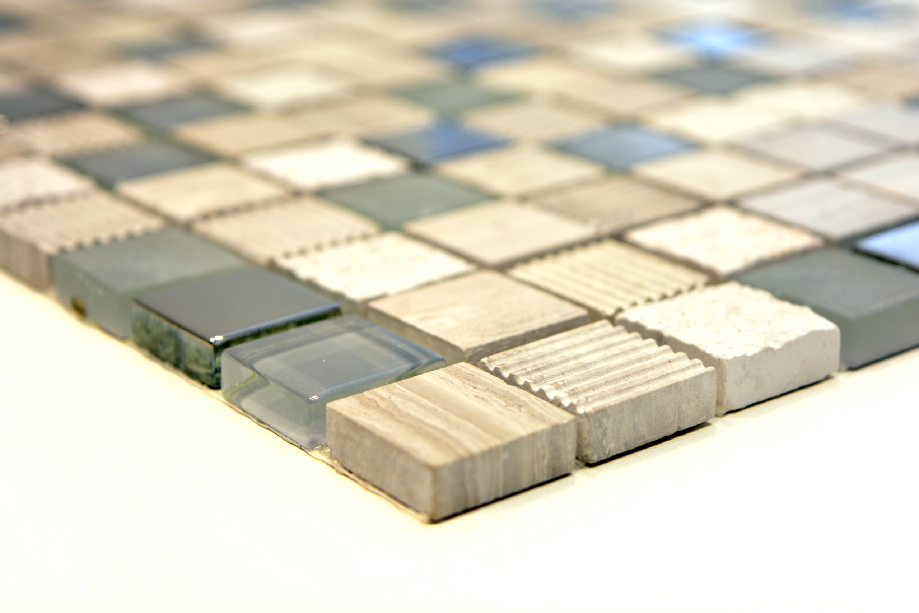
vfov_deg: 18.9
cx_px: 460
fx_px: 1838
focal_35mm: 72
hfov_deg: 28.1
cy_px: 306
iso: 160
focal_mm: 48
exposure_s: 1/13
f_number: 5.3
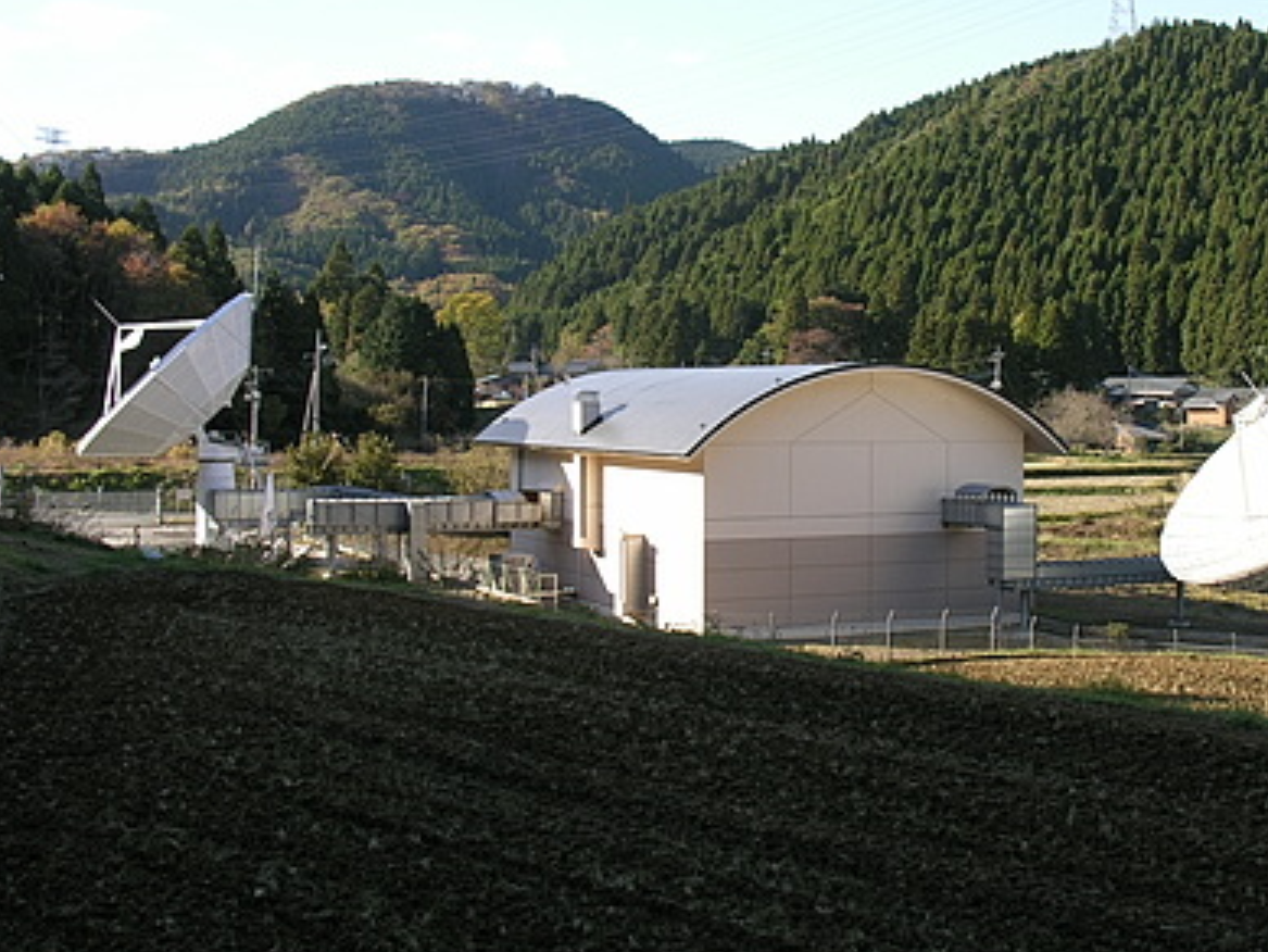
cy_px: 414
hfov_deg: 36.1
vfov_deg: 27.5
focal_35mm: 53
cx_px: 743
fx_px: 1942
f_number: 4.6
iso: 50
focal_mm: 11
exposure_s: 1/125
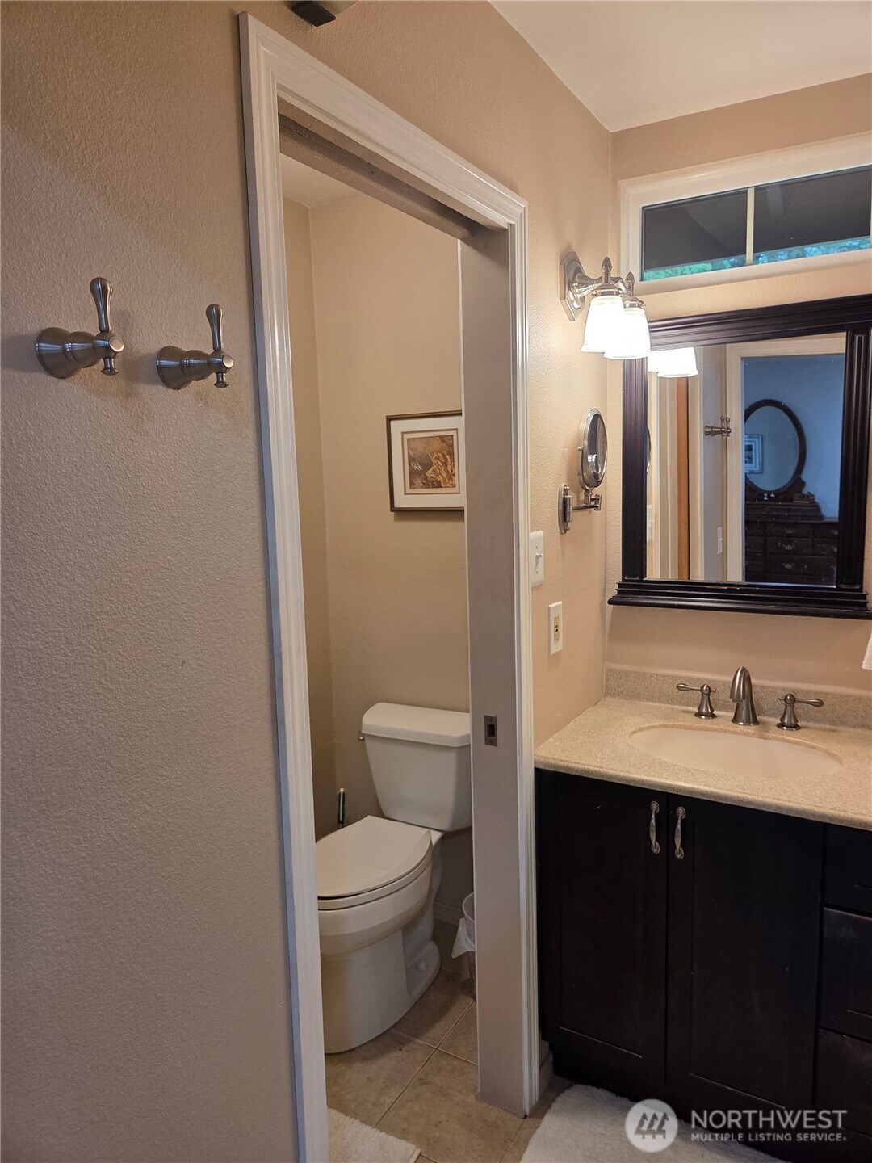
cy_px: 582
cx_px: 436
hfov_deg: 58.9
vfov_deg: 73.9
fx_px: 773
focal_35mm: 23
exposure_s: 1/120
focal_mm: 5.4
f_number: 1.8
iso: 125
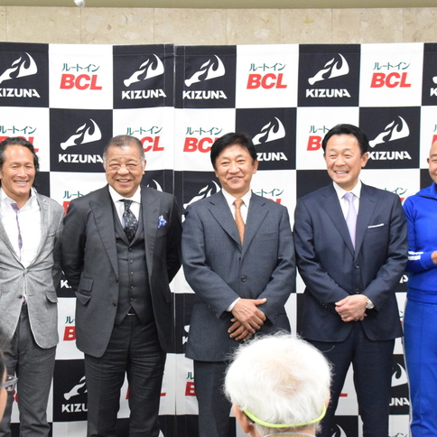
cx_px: 176
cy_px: 227
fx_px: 1143
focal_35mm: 80
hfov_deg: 21.6
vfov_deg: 21.7
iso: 6400
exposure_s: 1/160
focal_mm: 40
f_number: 6.3
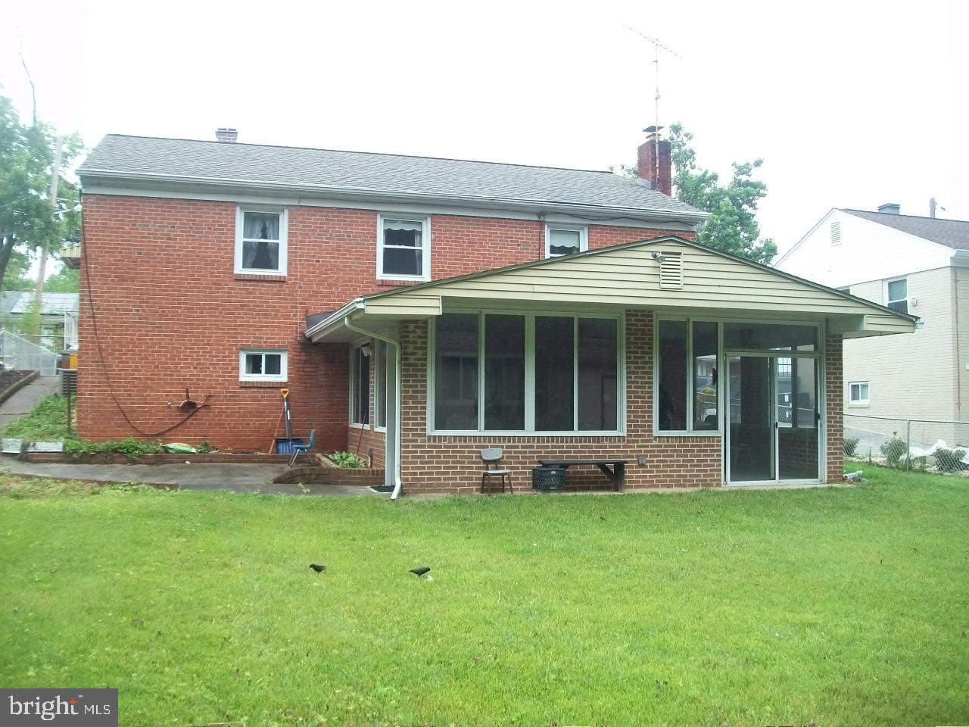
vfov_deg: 44.2
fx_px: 896
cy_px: 364
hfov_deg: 56.8
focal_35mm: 32
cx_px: 484
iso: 80
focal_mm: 5.7
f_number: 2.9
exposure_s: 1/160
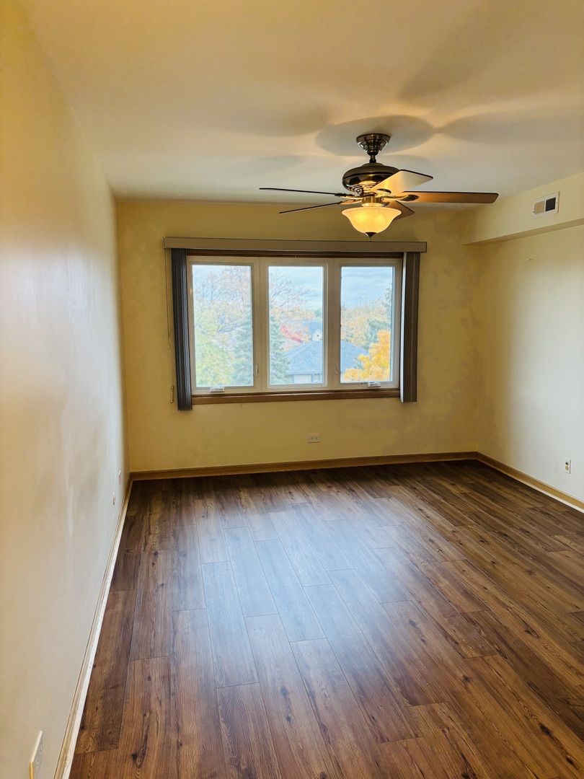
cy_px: 390
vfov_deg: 67.3
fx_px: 585
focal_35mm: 26
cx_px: 292
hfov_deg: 53.1
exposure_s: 1/120
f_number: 1.6
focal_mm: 5.96
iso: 125
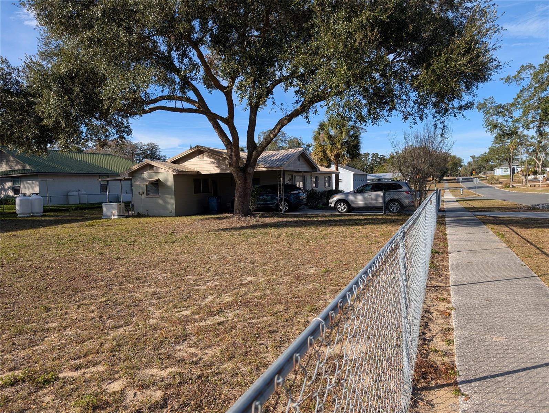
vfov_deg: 56.9
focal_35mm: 24
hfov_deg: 71.5
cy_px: 206
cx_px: 274
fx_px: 381
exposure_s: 1/992
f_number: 1.68
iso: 22
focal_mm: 6.9
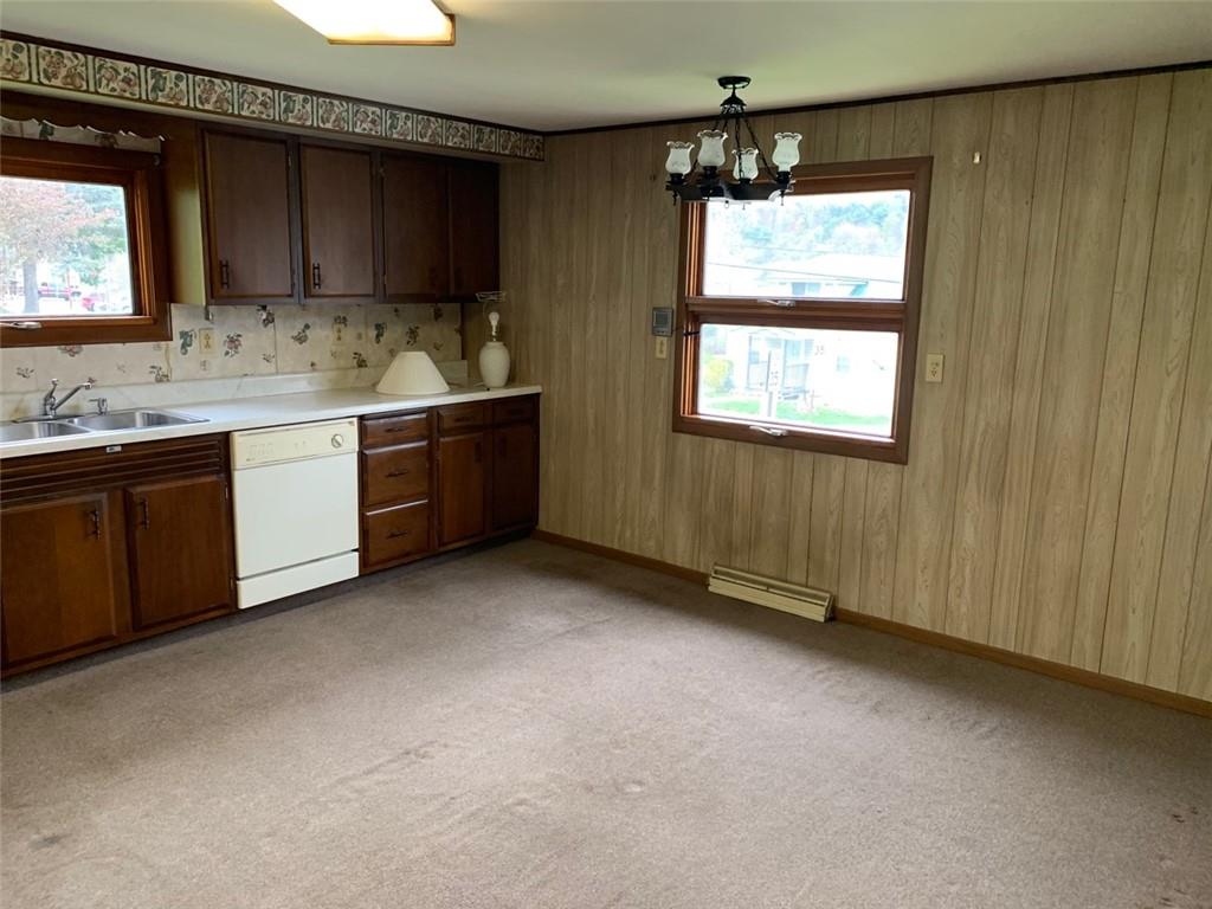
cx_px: 606
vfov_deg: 53.1
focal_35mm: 26
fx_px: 910
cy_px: 454
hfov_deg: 67.3
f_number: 1.8
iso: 200
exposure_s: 1/45
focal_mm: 4.25
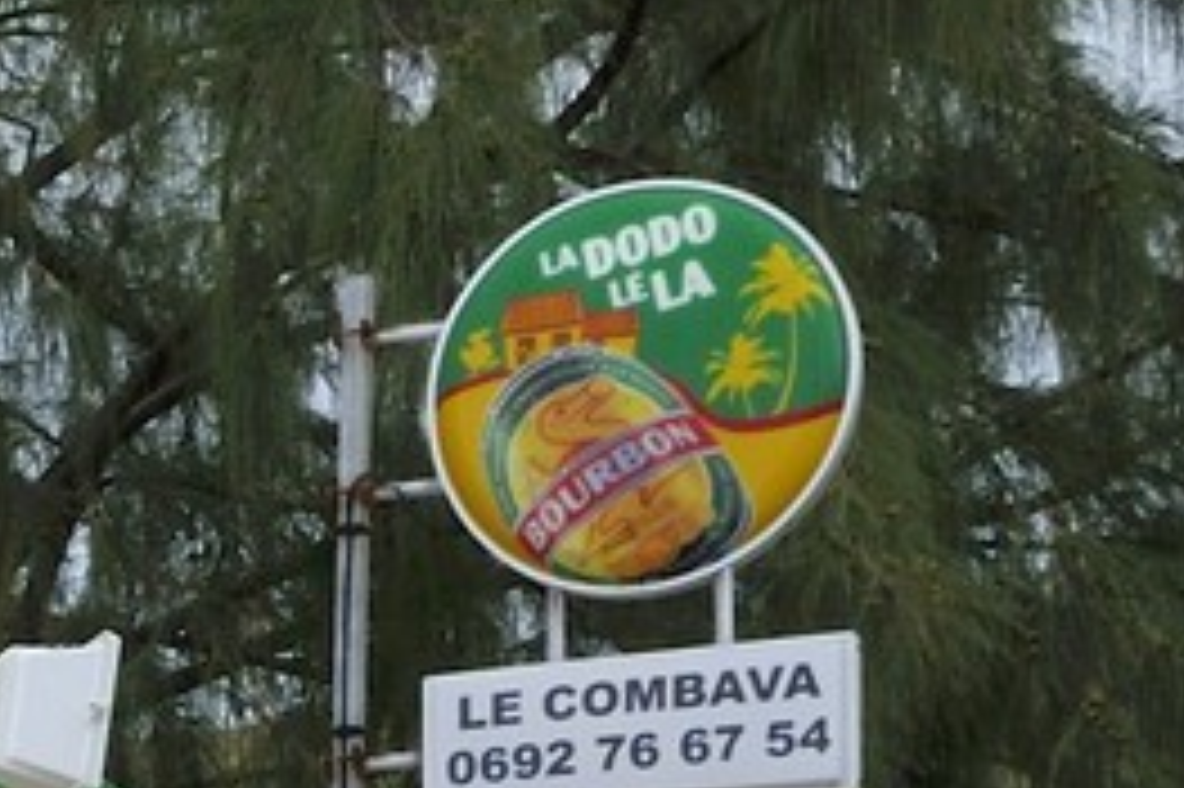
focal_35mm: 207
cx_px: -1963
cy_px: 2121
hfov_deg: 8.7
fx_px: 6803
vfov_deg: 6.2
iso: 200
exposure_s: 1/160
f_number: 16
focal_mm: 34
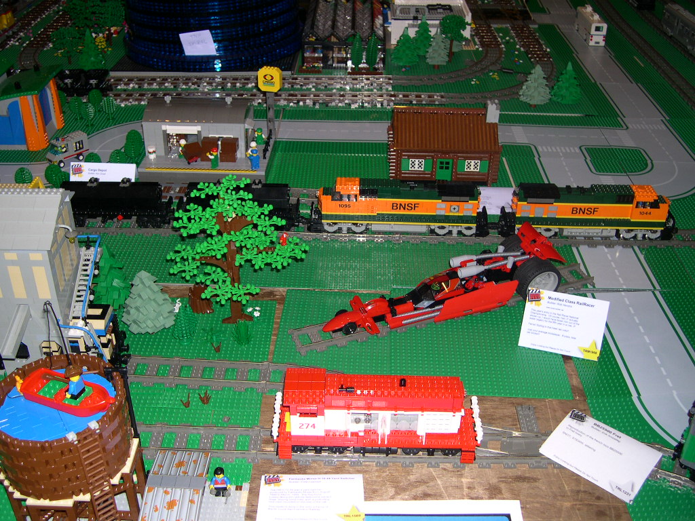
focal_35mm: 38
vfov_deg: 37.7
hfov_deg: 49.0
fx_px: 763
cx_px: 348
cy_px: 260
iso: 100
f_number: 2.8
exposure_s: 1/60
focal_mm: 8
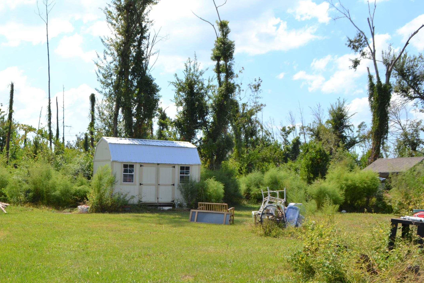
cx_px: 138
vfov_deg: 34.8
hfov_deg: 49.7
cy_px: 183
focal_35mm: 38
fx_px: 447
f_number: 8
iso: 100
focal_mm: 18
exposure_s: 1/250
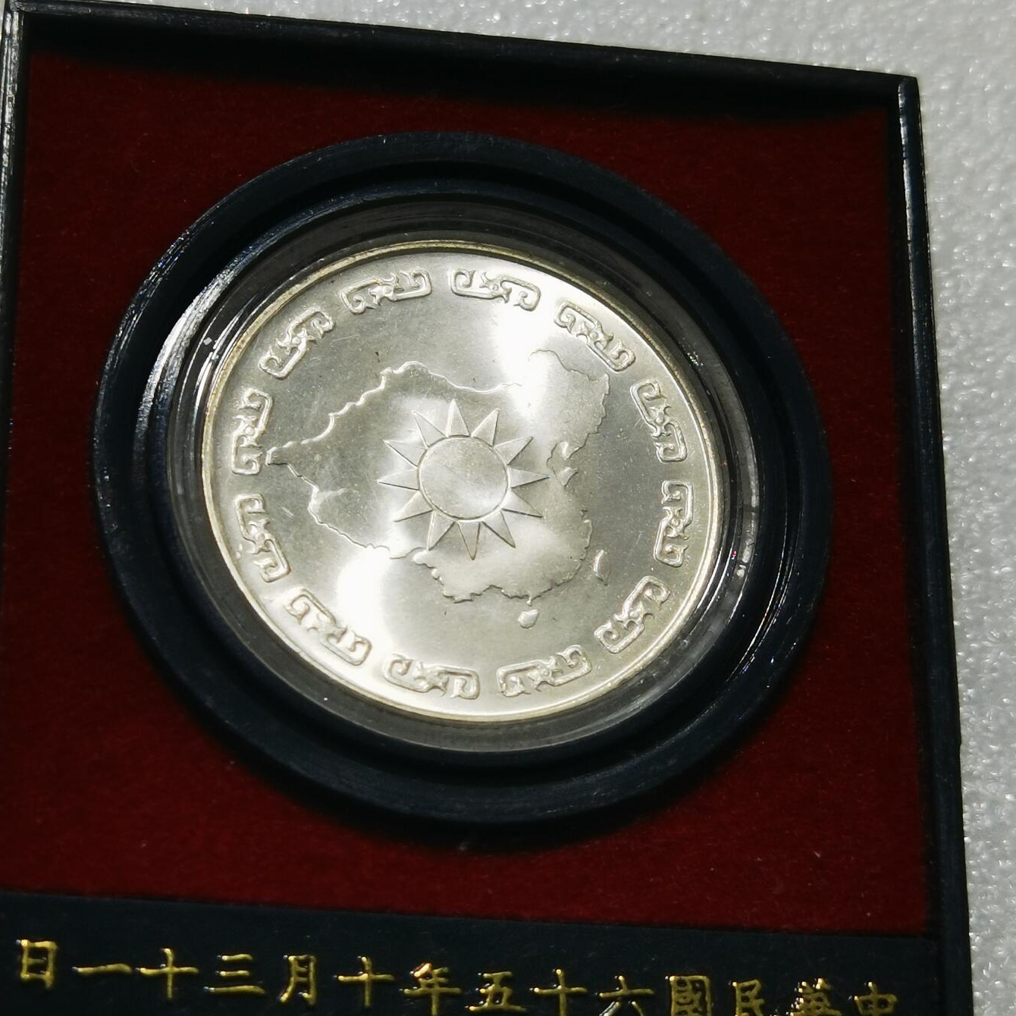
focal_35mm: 76
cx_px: 509
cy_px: 519
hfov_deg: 22.8
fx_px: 2524
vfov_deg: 22.8
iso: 50
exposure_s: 1/100
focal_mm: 6.67
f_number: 1.9
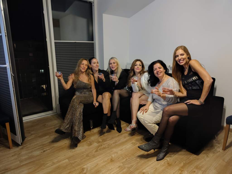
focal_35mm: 23
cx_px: 116
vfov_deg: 58.9
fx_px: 154
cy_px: 87
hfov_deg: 73.9
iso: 2355
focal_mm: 7.01
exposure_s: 1/33.3
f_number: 1.69
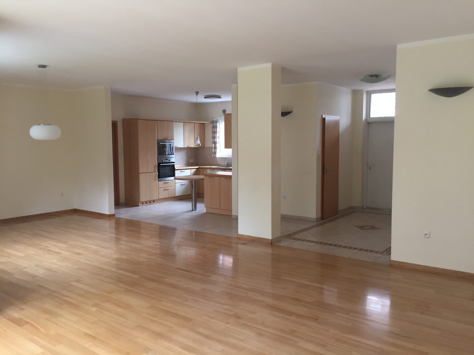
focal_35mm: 29
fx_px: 397
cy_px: 178
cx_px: 237
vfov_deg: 48.2
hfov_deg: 61.7
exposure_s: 1/33
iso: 100
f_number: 2.2
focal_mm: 4.15
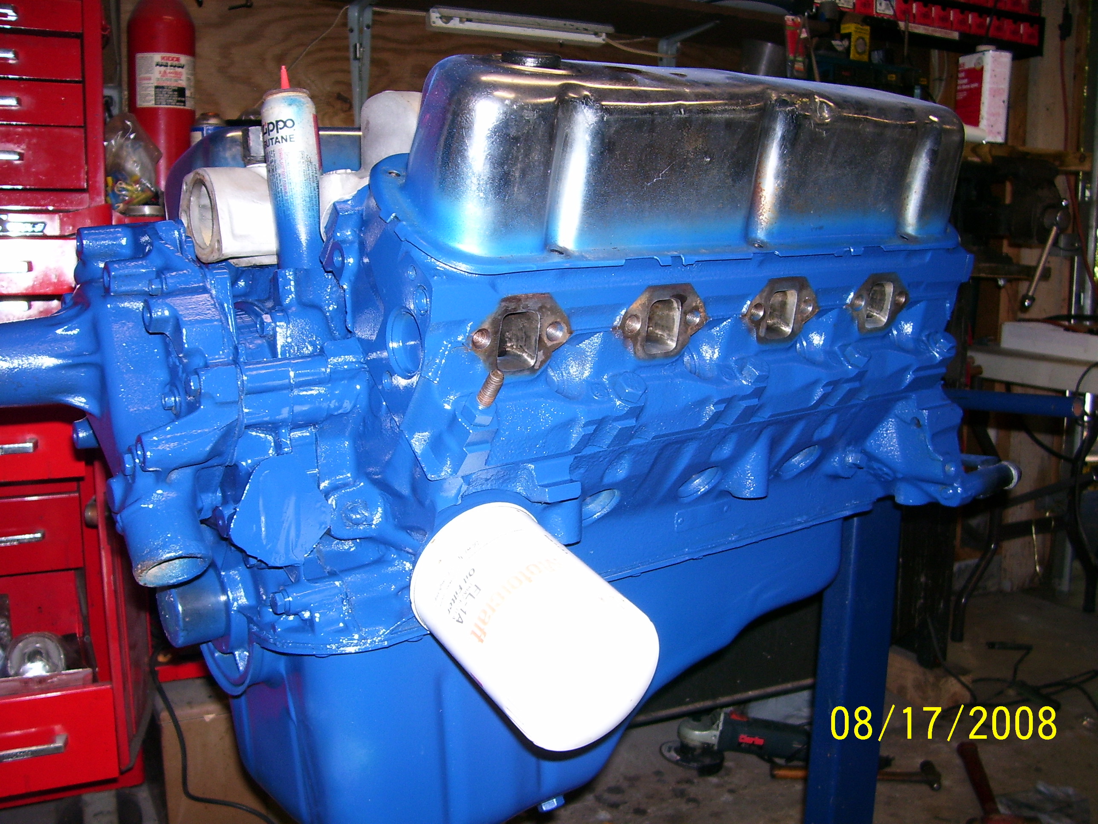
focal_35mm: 34
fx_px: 1078
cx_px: 549
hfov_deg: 54.0
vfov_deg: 41.8
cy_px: 412
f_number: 2.7
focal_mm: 5.6
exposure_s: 1/60
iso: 80
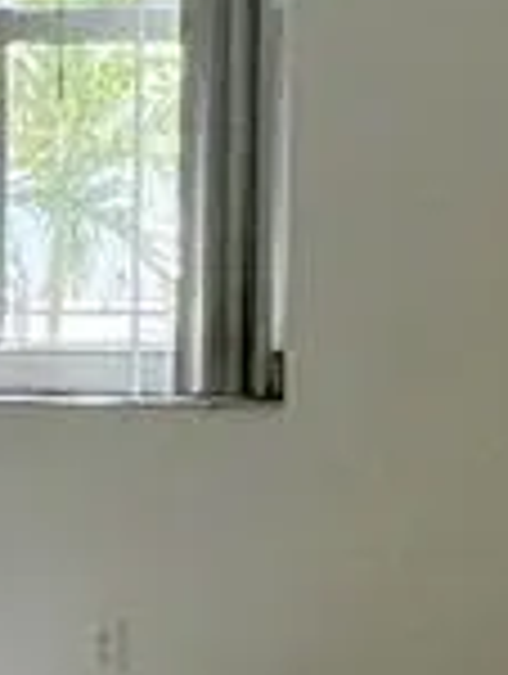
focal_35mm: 104
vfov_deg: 18.8
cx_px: -67
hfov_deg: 13.9
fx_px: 2029
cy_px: 495
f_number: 1.8
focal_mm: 1.57
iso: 200
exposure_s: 1/120
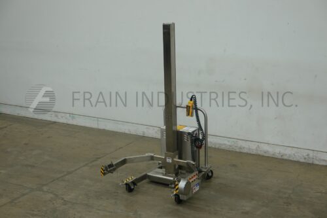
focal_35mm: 60
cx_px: 164
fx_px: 545
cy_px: 109
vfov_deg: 22.6
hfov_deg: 33.4
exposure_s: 1/60
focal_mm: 22
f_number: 4
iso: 160
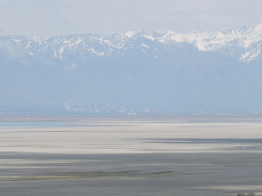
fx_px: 2648
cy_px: 170
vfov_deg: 4.2
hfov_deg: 5.7
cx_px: 200
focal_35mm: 350
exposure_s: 1/800
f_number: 4.3
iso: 100
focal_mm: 24
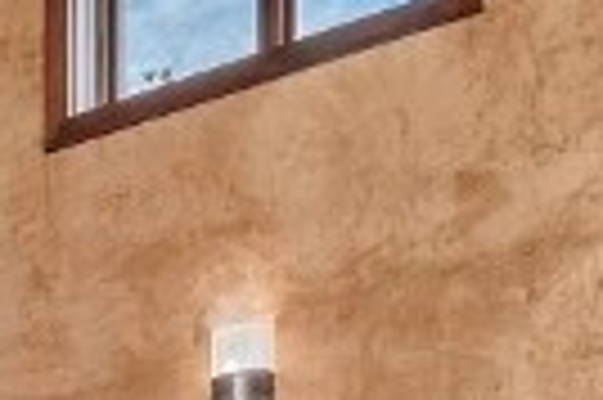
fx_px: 1790
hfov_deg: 14.7
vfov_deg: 11.1
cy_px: 910
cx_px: -693
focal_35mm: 107
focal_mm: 14
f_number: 8
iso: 100
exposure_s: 1/10
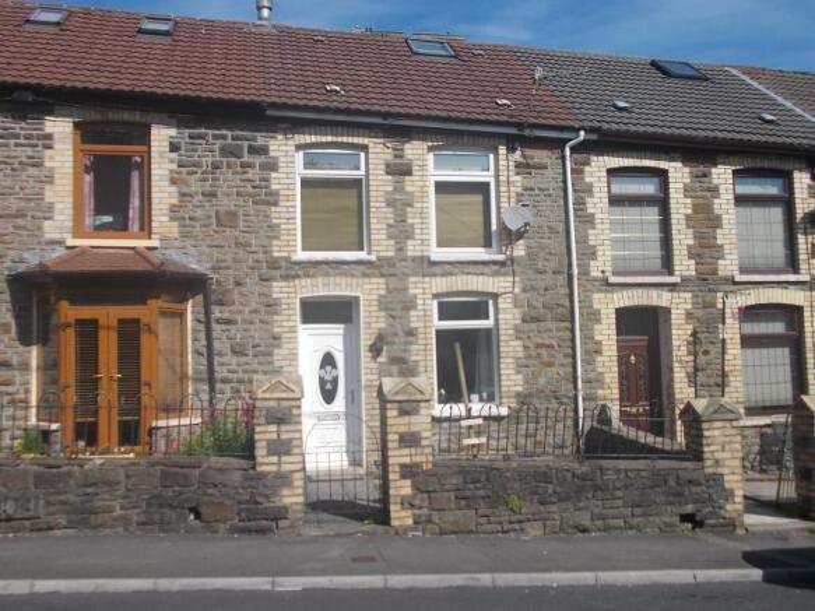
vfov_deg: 37.7
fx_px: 894
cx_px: 408
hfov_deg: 49.0
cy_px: 306
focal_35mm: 38
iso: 80
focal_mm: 5.3
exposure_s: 1/320
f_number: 6.2
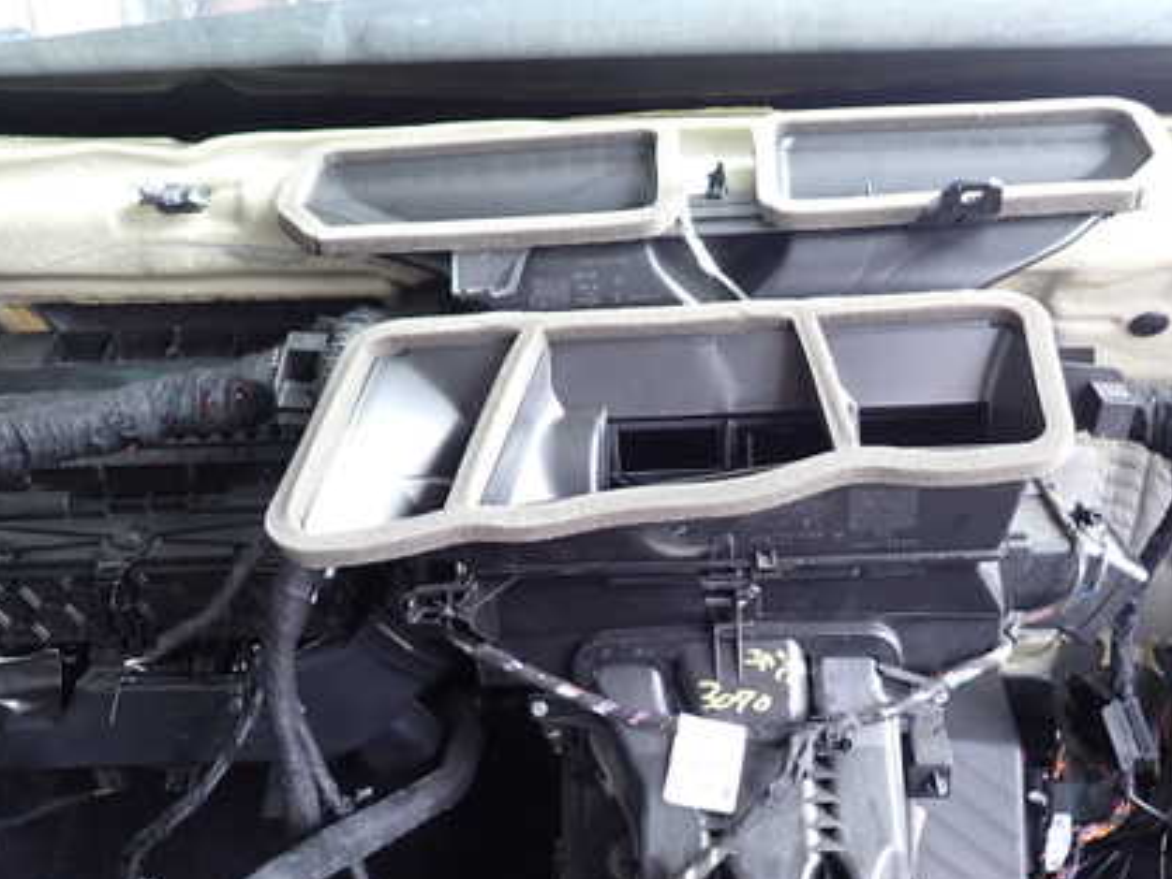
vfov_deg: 39.5
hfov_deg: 51.2
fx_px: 1219
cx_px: 649
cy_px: 539
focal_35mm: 36
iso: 200
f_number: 2
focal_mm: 4.5
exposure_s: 1/60
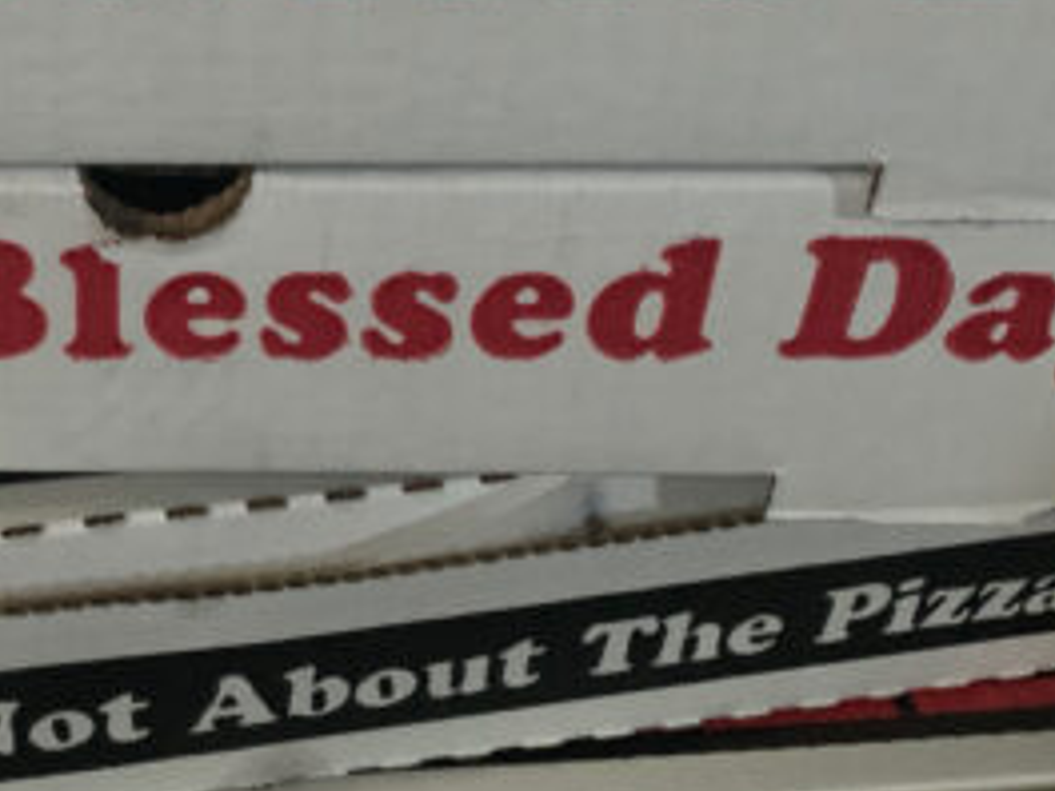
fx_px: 1920
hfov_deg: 29.9
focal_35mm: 63
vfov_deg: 23.1
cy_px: 559
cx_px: 188
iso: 640
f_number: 1.8
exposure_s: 1/20
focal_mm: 4.25
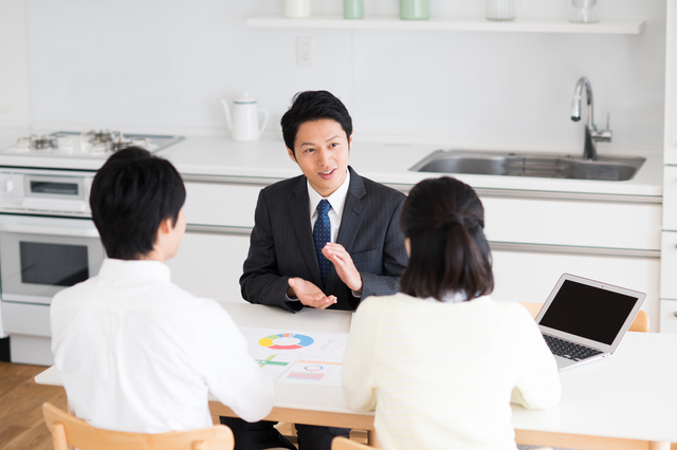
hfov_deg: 23.9
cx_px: 338
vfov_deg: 16.1
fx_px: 1598
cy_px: 225
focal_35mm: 85
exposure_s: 1/320
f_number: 2.8
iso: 500
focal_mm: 85
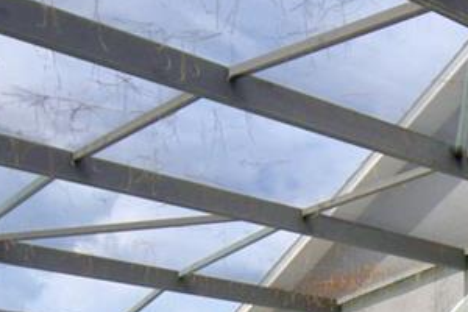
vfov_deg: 15.1
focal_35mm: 80
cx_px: 456
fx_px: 1040
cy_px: 540
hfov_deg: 24.3
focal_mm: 10
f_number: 4.5
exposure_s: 1/1600
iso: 100
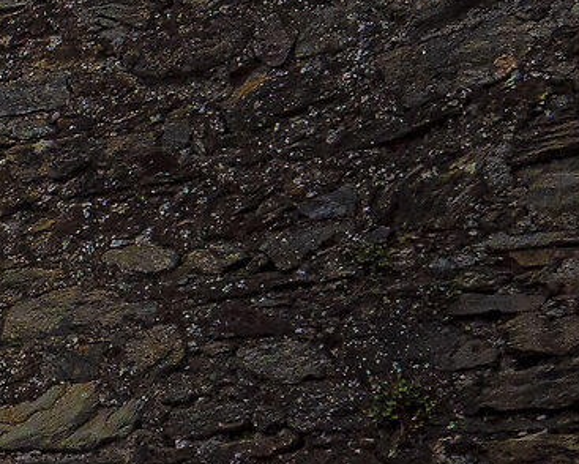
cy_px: -25
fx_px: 2623
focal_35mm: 153
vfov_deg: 10.0
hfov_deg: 9.9
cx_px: -1098
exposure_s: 1/1000
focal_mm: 12
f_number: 9
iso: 200
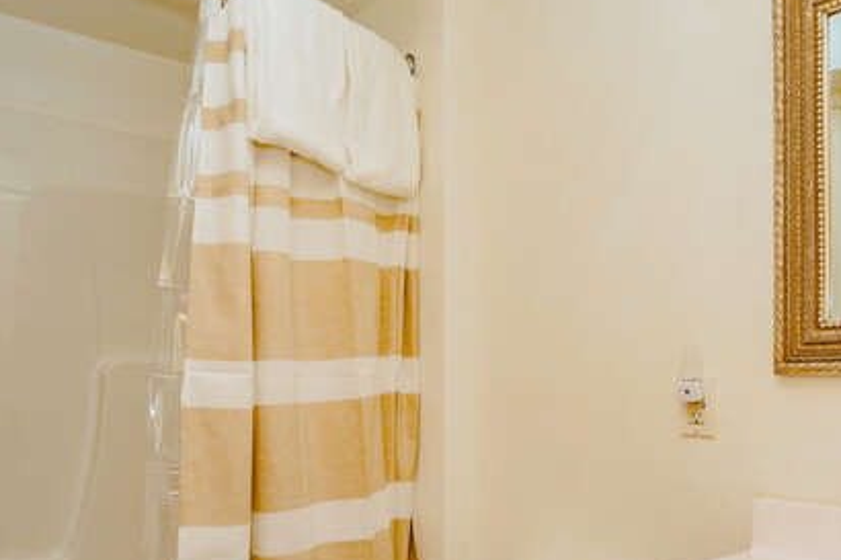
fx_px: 701
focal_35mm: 30
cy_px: 394
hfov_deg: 61.8
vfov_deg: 42.7
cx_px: 457
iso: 250
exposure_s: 1/250
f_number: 8
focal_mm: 16
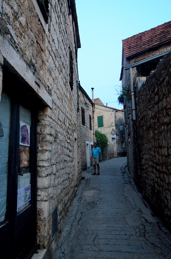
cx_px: 66
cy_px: 115
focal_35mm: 29
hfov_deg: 44.9
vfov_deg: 64.3
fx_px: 205
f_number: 4
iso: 3200
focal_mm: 15
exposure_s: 1/60
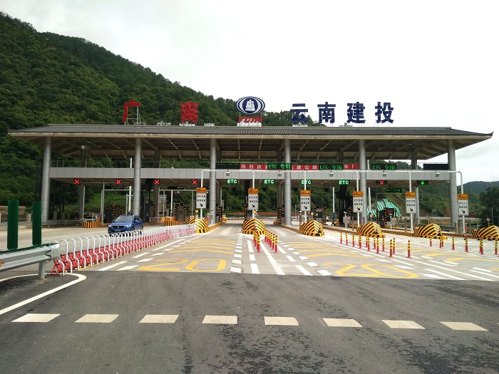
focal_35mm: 21
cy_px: 187
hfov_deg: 79.0
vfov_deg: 63.4
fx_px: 303
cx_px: 250
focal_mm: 3.66
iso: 50
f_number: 2.2
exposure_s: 1/1753
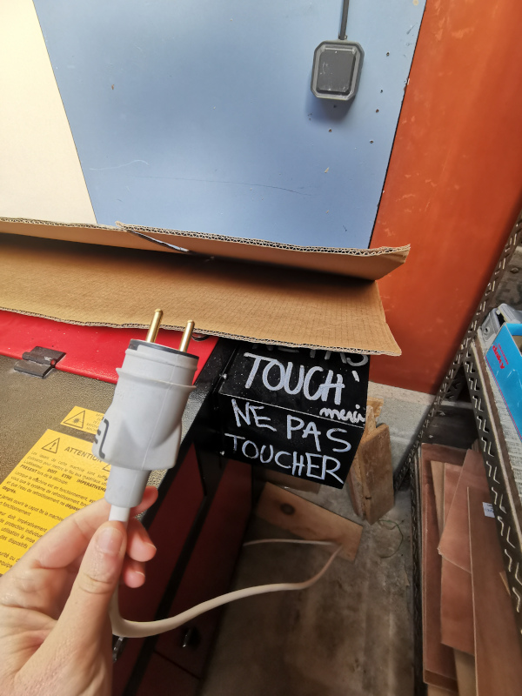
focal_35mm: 17
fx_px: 342
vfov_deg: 91.0
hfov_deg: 74.7
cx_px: 261
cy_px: 348
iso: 200
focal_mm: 2.26
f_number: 2.2
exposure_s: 1/50
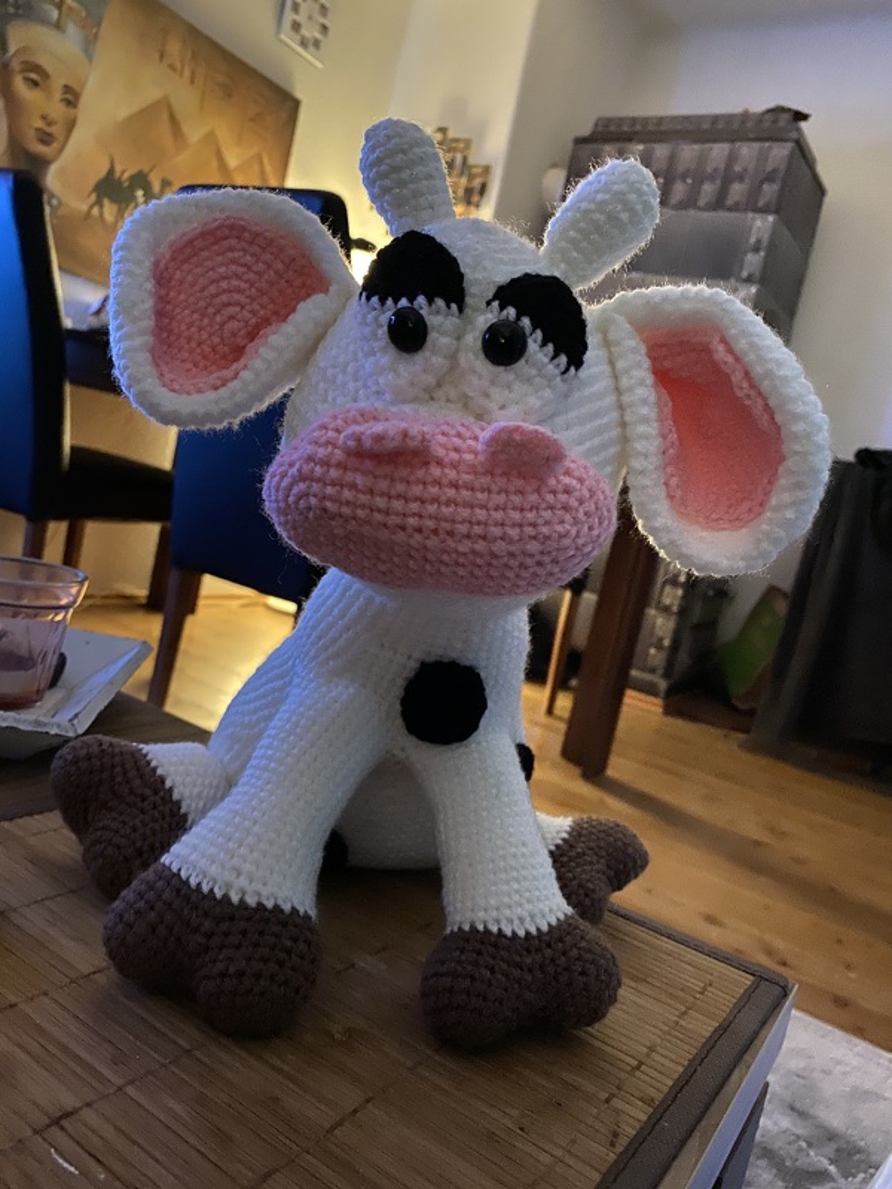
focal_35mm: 26
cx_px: 446
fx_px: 893
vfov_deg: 67.3
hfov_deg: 53.1
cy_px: 594
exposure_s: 1/10
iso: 500
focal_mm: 4.25
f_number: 1.8
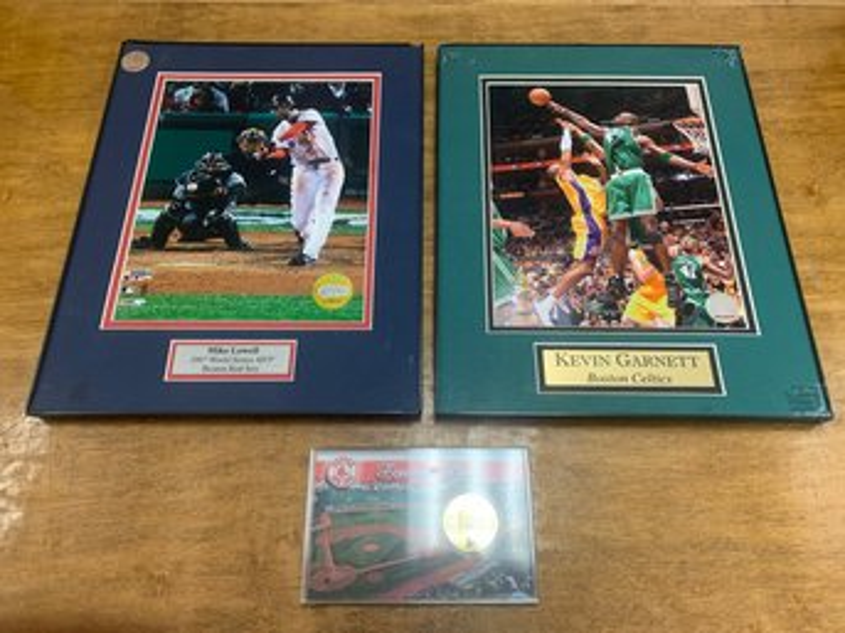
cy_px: 316
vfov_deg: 53.0
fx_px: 634
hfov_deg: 67.3
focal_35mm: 26
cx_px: 422
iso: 80
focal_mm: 4.25
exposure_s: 1/60
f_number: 1.8
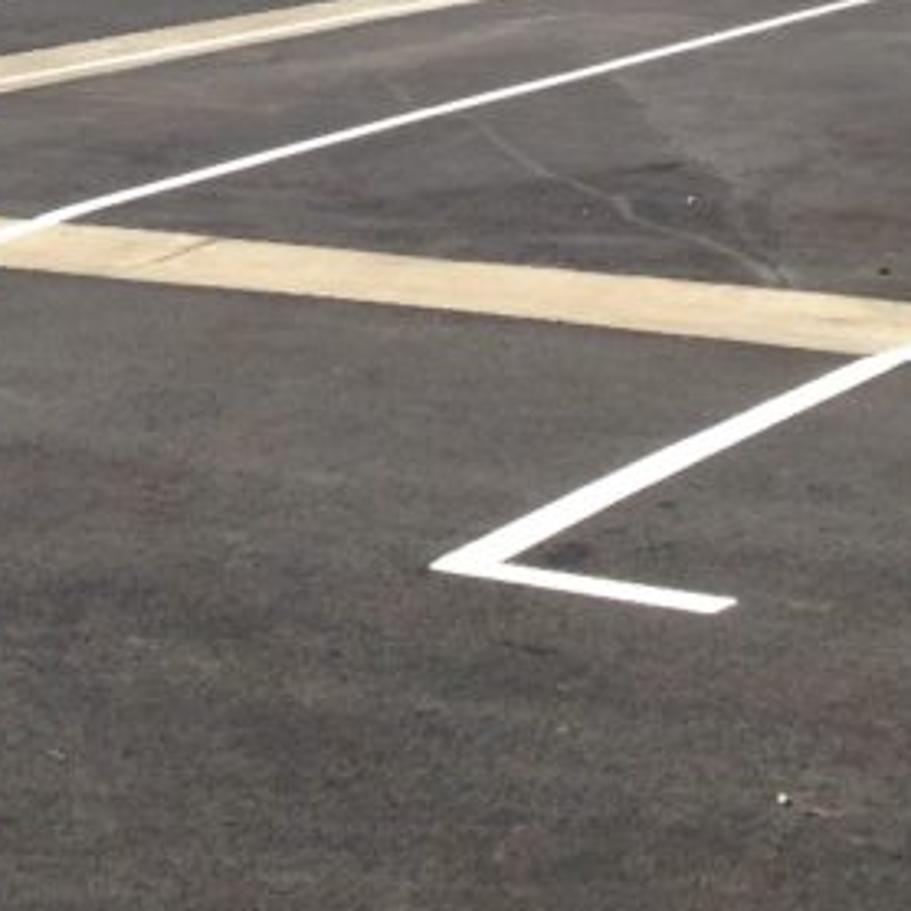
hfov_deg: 15.2
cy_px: -220
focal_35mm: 114
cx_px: 216
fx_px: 3394
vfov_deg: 14.7
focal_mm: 4.28
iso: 50
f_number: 2.4
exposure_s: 1/2123
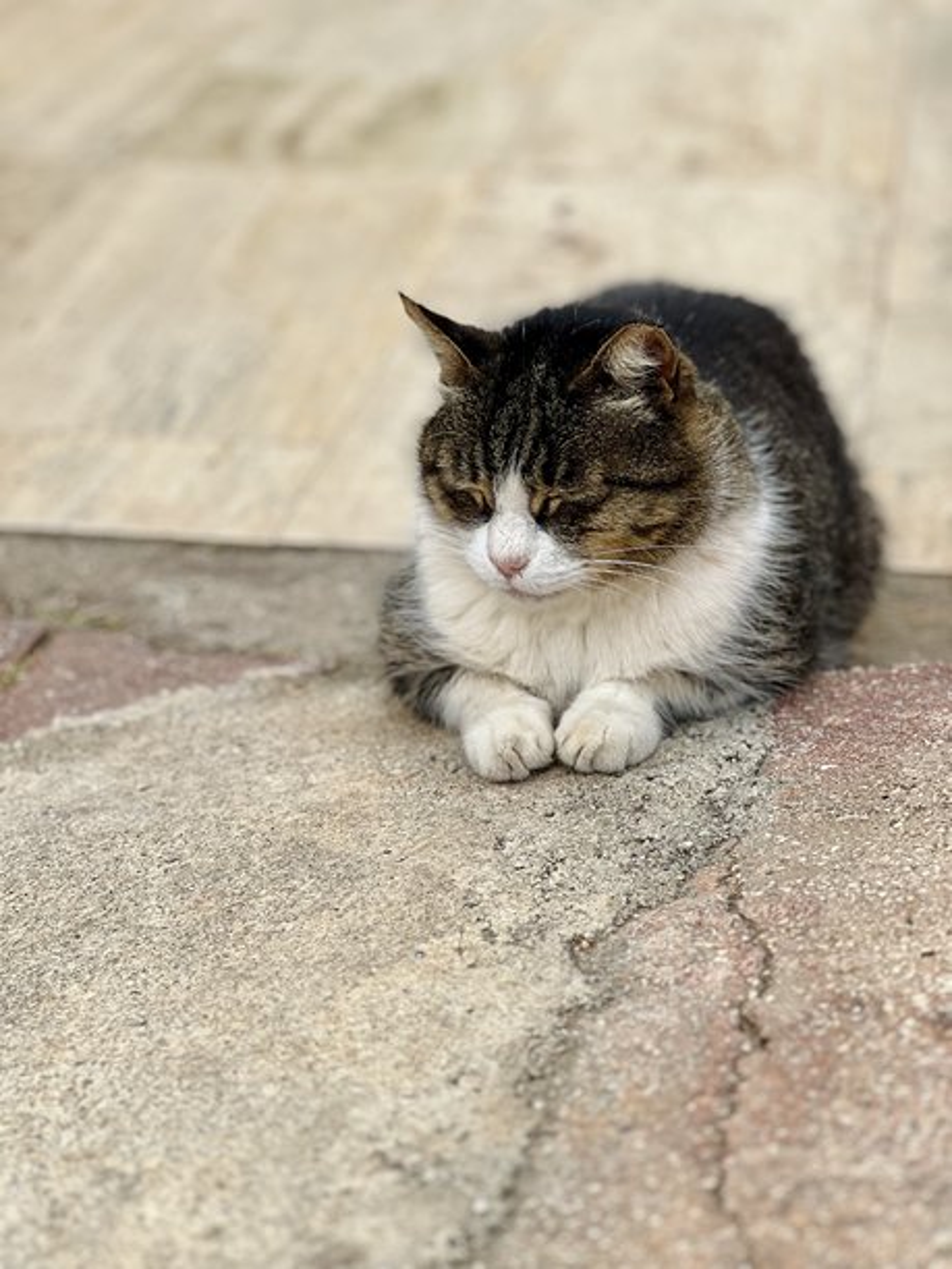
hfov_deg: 19.1
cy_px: 634
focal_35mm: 77
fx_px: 2824
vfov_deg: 25.3
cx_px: 476
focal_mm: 9
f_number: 2.8
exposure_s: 1/214
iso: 25
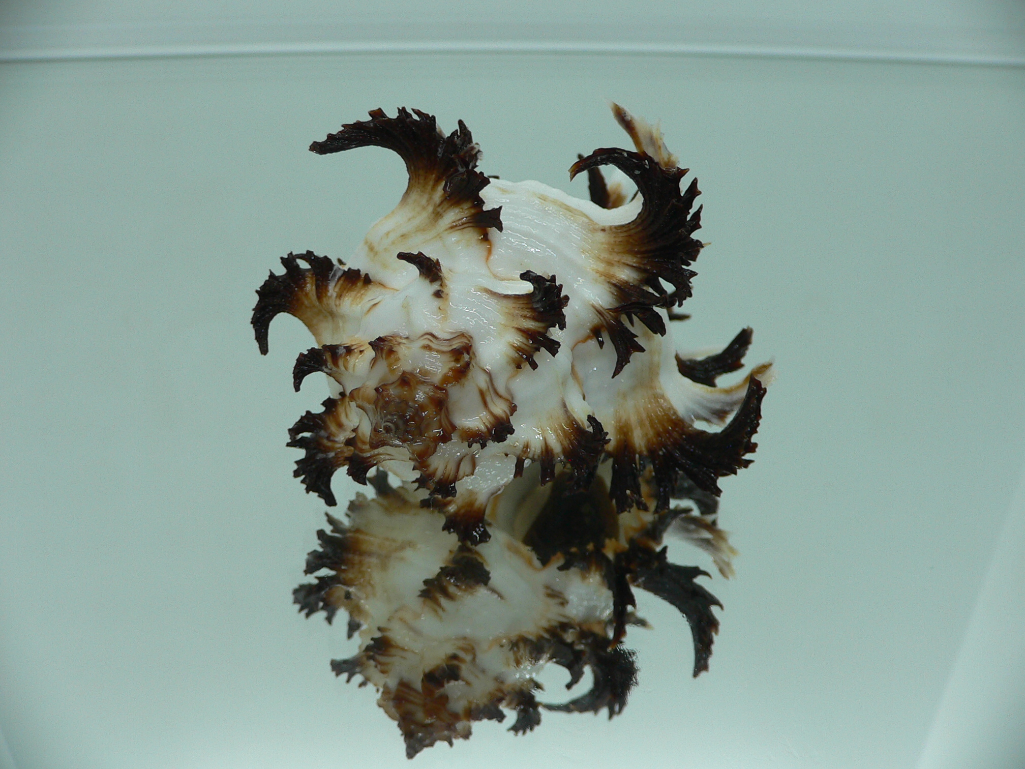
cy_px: 384
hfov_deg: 52.6
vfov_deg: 40.7
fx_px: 1036
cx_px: 512
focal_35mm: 35
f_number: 2.8
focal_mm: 4.6
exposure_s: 1/60
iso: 80
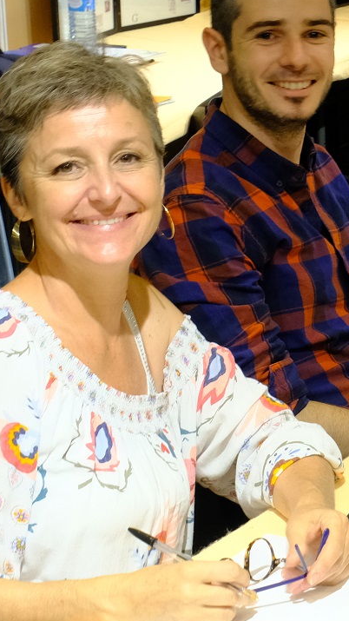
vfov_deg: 18.5
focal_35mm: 116
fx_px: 1909
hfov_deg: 10.3
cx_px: 424
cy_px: 318
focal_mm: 26.6
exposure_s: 1/10
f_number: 8
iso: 1600
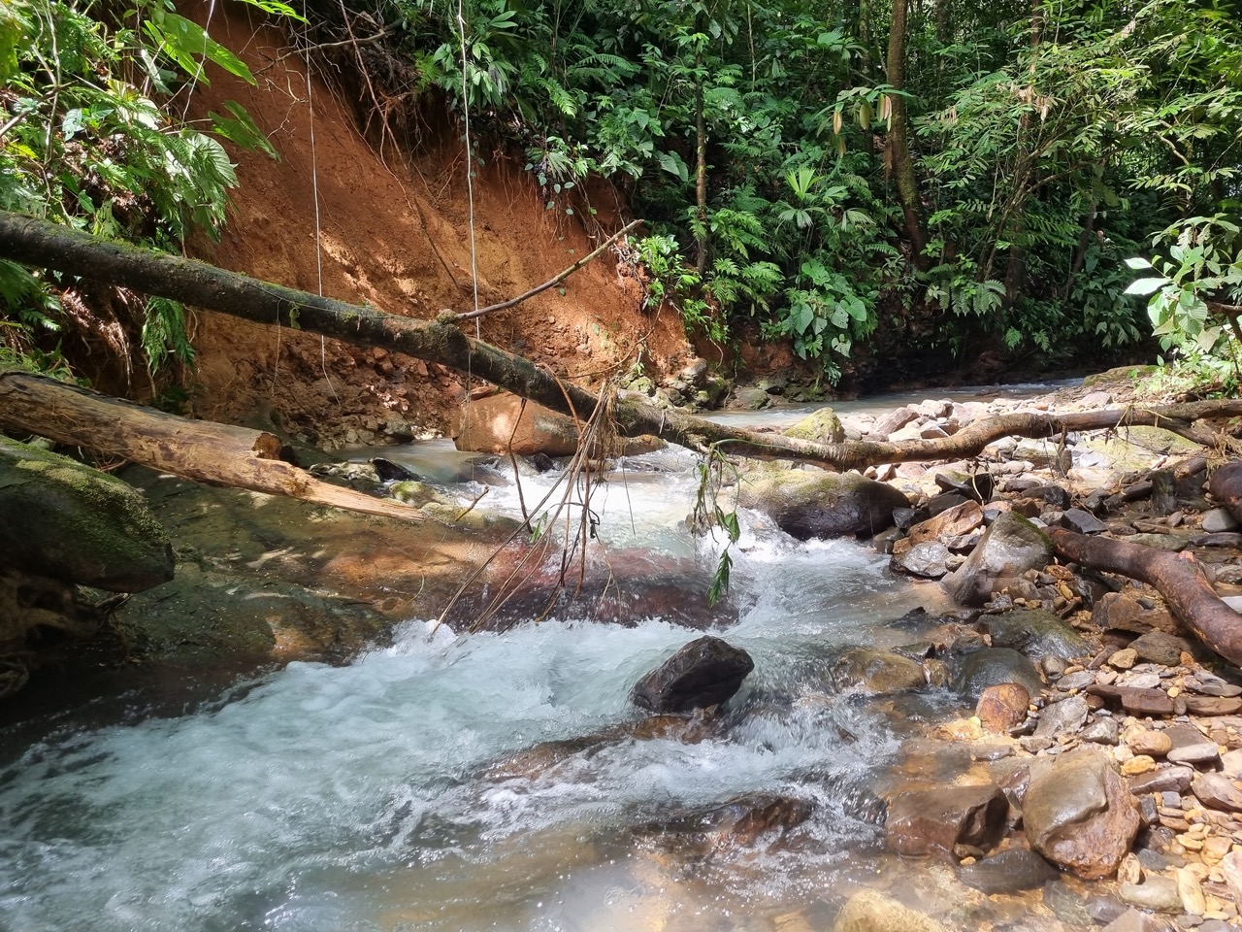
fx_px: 933
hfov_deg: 67.3
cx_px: 621
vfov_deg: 53.1
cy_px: 466
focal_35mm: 26
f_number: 1.8
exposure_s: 1/120
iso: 80
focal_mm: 5.4
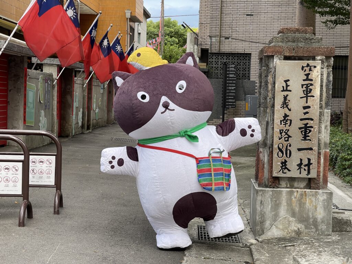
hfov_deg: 30.3
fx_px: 651
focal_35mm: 64
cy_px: 132
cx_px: 176
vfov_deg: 22.9
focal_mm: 7.5
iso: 20
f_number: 2.2
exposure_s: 1/133
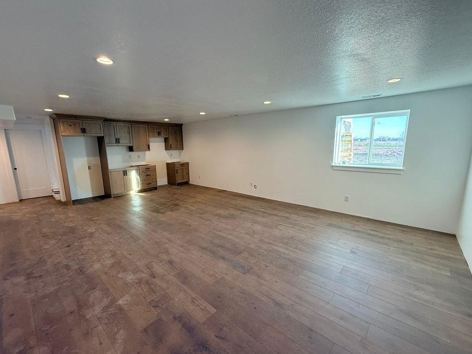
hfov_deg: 98.2
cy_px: 181
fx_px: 205
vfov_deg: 81.7
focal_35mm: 15
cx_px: 230
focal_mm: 2.22
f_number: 2.2
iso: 250
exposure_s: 1/120
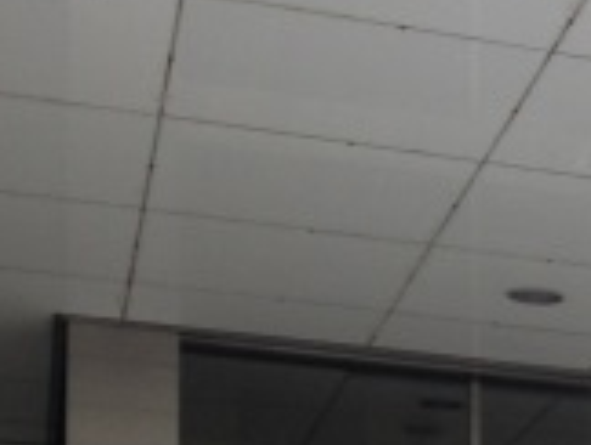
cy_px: 821
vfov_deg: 10.7
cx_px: 897
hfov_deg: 14.1
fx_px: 2223
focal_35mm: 130
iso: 50
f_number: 2.4
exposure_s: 1/60
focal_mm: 4.12
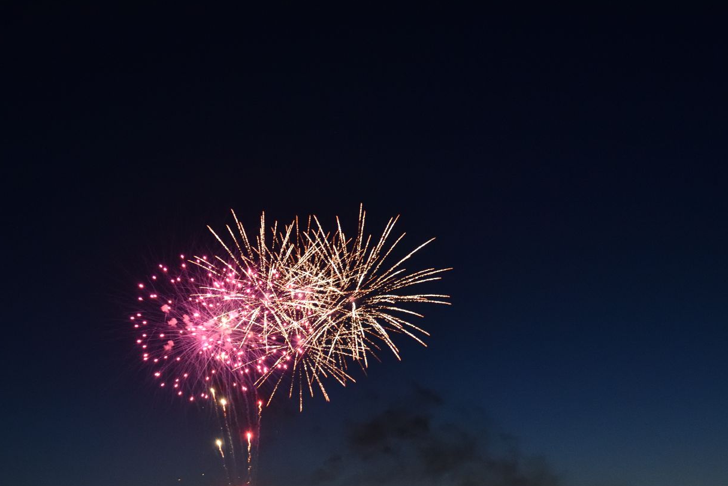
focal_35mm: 59
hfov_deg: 33.4
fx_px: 1193
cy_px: 405
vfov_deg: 22.6
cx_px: 205
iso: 3600
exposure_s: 1/40
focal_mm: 35
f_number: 4
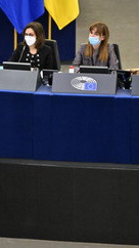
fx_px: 3449
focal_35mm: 526
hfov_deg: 2.3
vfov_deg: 4.1
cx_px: 4
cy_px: 144
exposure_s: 1/400
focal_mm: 270
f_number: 6
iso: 6400
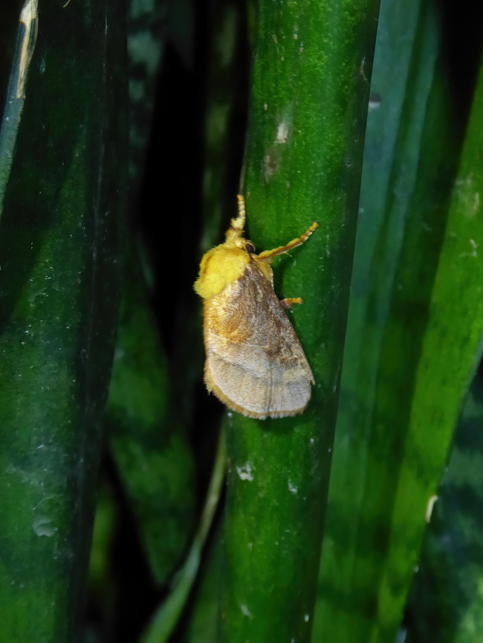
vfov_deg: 18.5
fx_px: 1971
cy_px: 322
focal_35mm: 106
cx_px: 242
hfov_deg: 14.0
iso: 800
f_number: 5.1
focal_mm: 19
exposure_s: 1/60
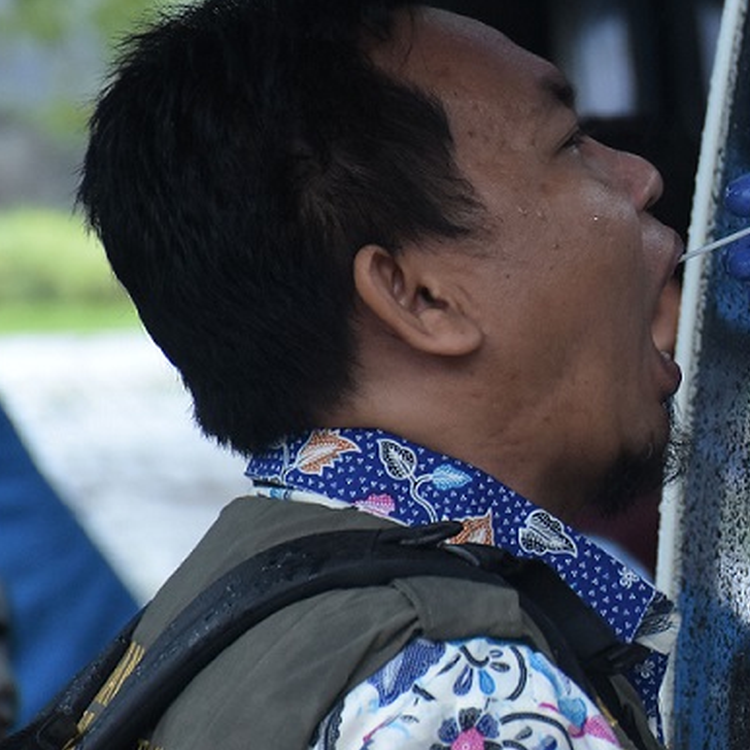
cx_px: 892
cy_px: 443
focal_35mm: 373
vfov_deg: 4.7
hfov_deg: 4.7
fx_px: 9143
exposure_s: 1/125
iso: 1000
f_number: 5.6
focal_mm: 112
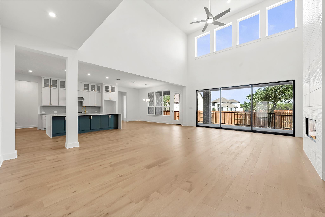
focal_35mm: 14
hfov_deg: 104.2
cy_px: 108
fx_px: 126
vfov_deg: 81.3
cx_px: 162
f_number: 11
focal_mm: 14
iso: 400
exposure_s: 1/25
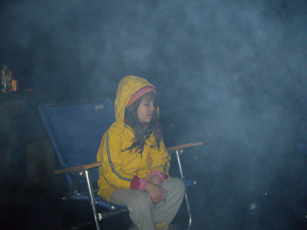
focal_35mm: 38
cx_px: 154
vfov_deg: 37.7
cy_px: 115
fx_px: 337
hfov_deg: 49.0
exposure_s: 1/40
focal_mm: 6.2
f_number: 2.7
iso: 400
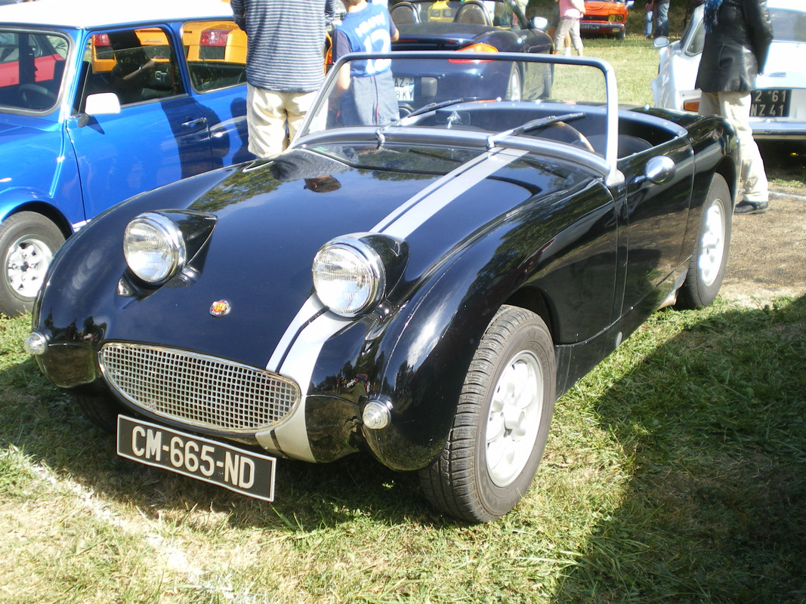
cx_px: 403
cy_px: 302
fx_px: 1118
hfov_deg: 39.7
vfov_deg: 30.3
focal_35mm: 48
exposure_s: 1/160
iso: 50
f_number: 3.7
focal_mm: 8.4
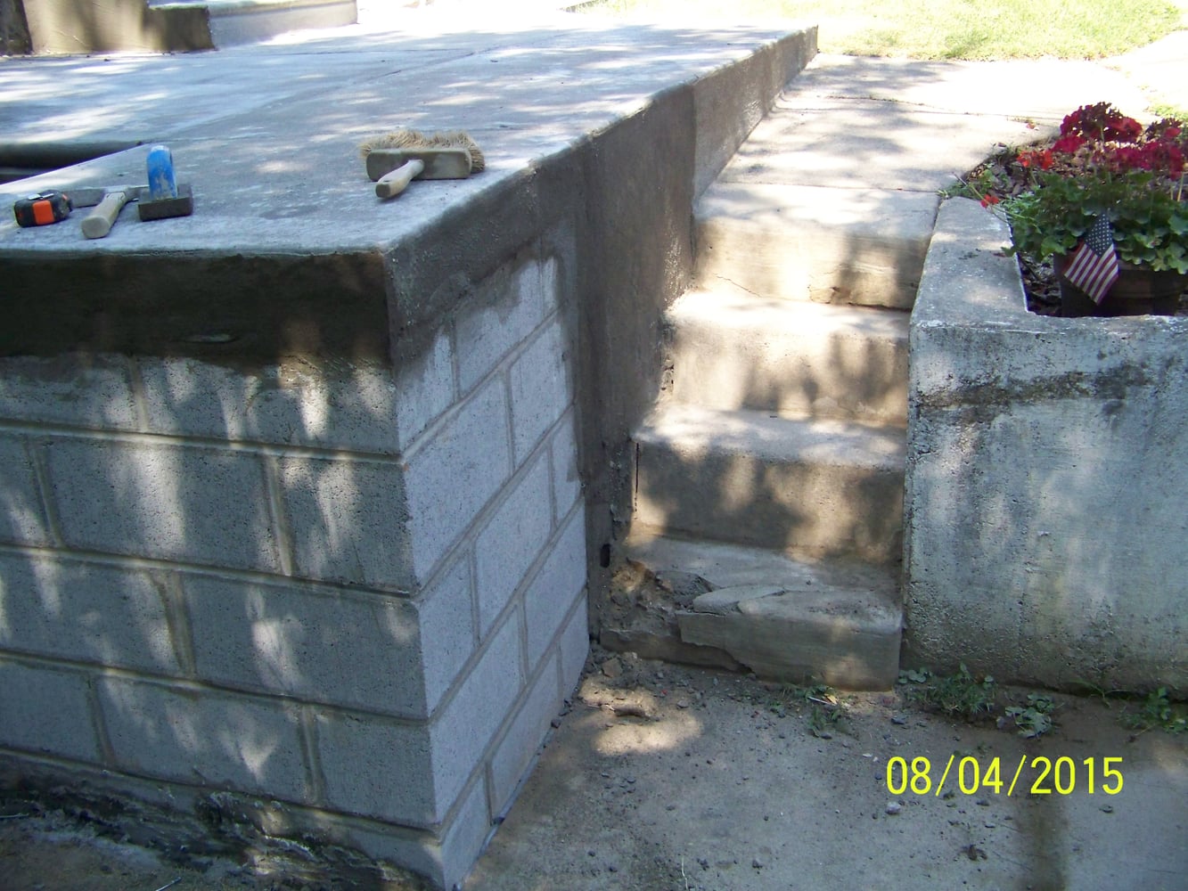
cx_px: 594
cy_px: 446
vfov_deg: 39.7
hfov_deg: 51.4
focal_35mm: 36
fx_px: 1236
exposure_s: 1/500
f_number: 2.8
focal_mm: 5.85
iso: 200
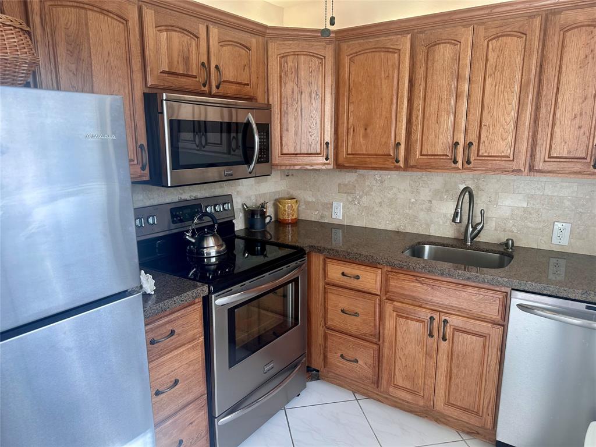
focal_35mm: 24
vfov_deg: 56.8
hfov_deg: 71.6
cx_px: 298
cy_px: 224
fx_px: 413
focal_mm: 6.86
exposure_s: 1/205
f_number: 1.78
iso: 80
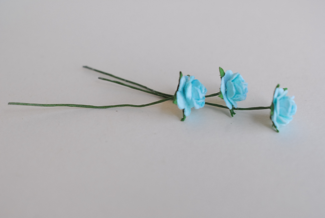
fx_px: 542
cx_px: 162
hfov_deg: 33.4
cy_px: 109
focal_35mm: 60
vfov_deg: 22.7
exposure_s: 1/80
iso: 640
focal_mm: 40
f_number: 5.6
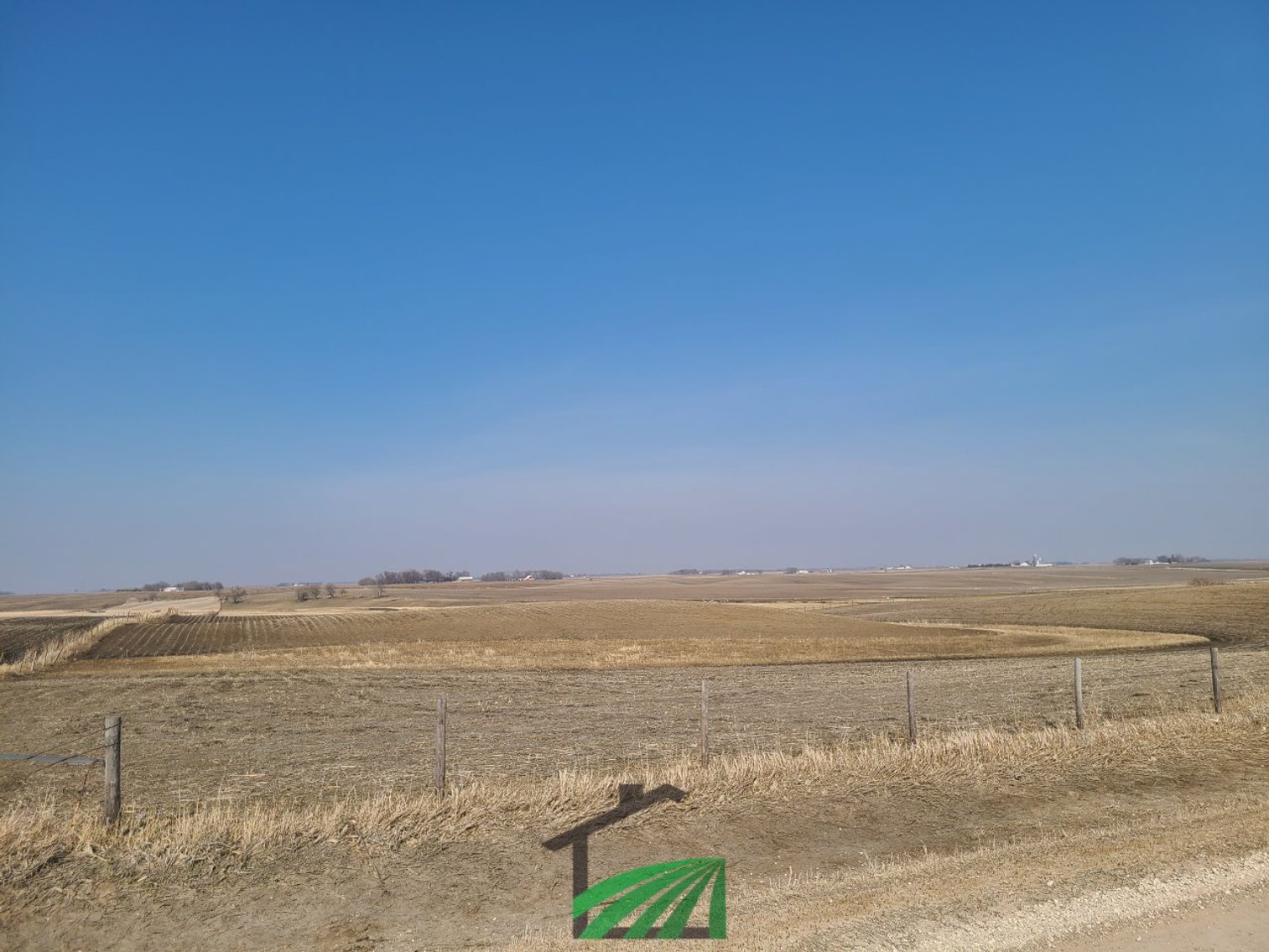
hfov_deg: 67.3
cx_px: 634
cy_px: 476
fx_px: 953
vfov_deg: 53.1
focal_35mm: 26
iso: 40
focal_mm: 5.4
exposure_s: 1/3436
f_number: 1.8
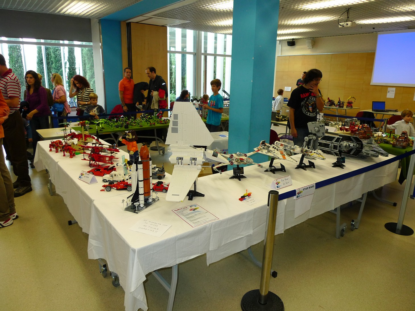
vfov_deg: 56.8
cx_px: 208
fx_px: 288
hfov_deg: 71.6
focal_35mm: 24
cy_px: 156
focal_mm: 5.1
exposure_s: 1/50
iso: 200
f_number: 2.5
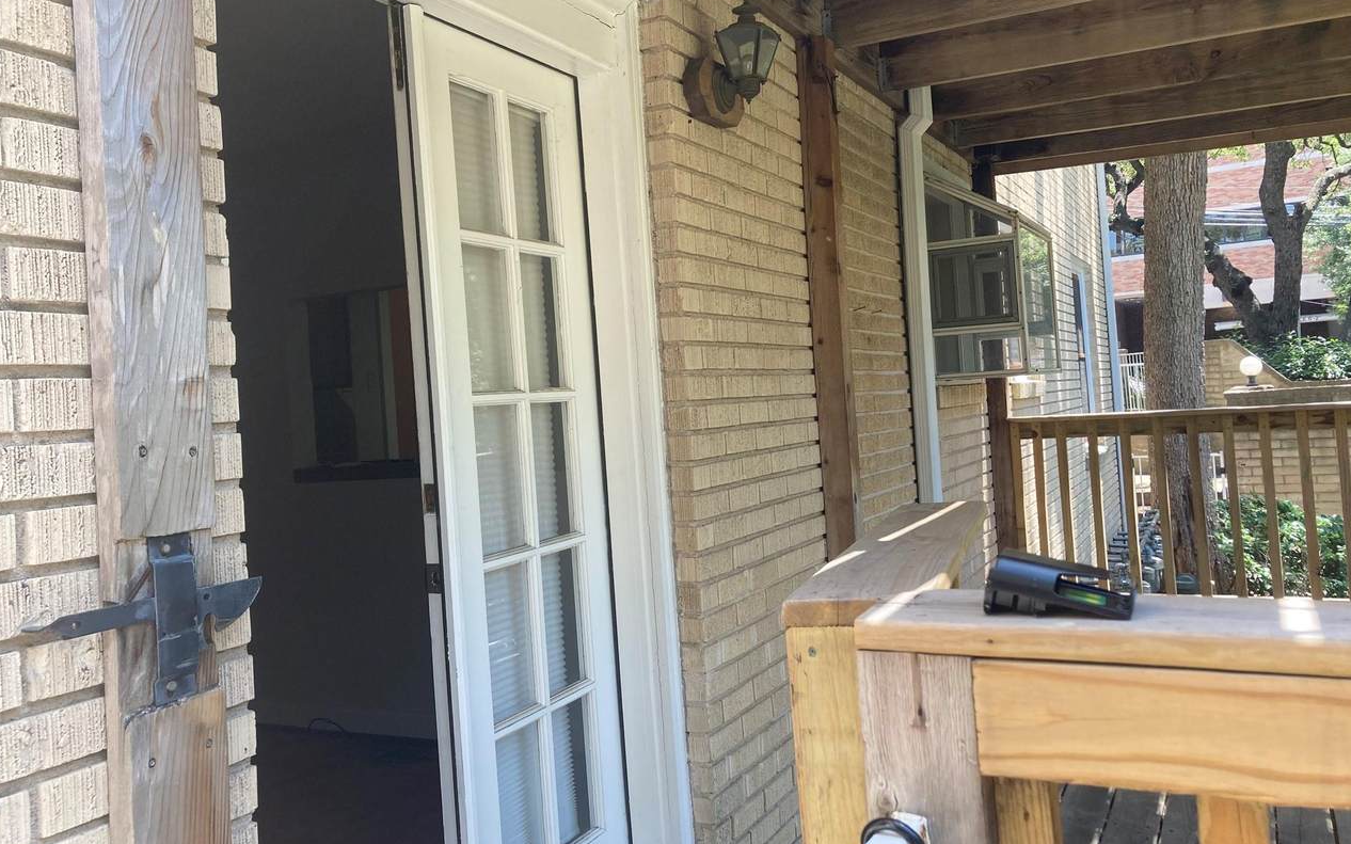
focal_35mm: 30
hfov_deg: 62.9
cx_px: 677
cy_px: 376
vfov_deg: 41.8
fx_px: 1104
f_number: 1.8
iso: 25
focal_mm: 3.99
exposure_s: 1/122
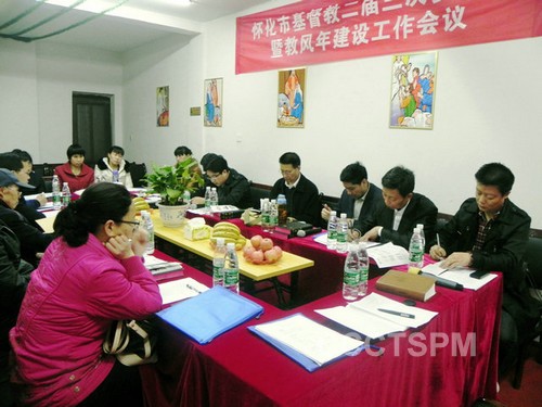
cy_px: 204
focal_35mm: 26
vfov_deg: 53.1
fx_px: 407
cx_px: 271
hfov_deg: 67.3
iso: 392
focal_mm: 4.6
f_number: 2.8
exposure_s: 1/30
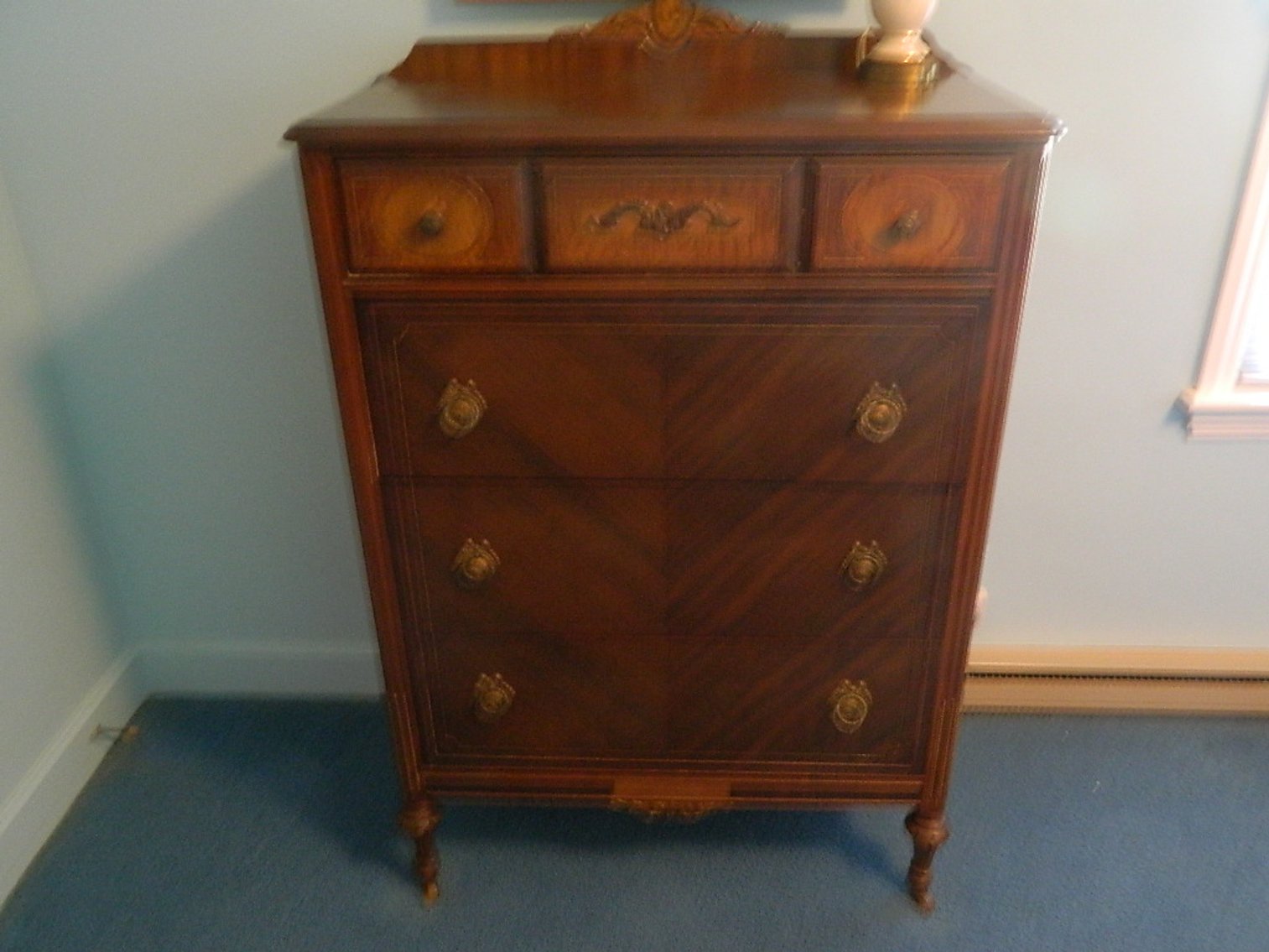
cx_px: 634
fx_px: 1027
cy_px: 476
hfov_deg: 63.4
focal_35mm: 28
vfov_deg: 49.8
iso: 400
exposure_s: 1/4
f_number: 3.2
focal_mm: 5.1
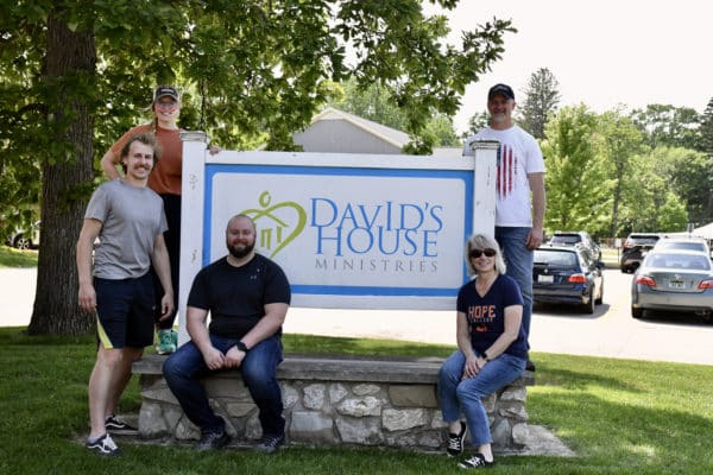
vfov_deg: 28.9
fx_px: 921
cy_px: 238
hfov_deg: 42.3
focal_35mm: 46
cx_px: 356
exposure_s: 1/5000
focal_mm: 31
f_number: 7.1
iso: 4000
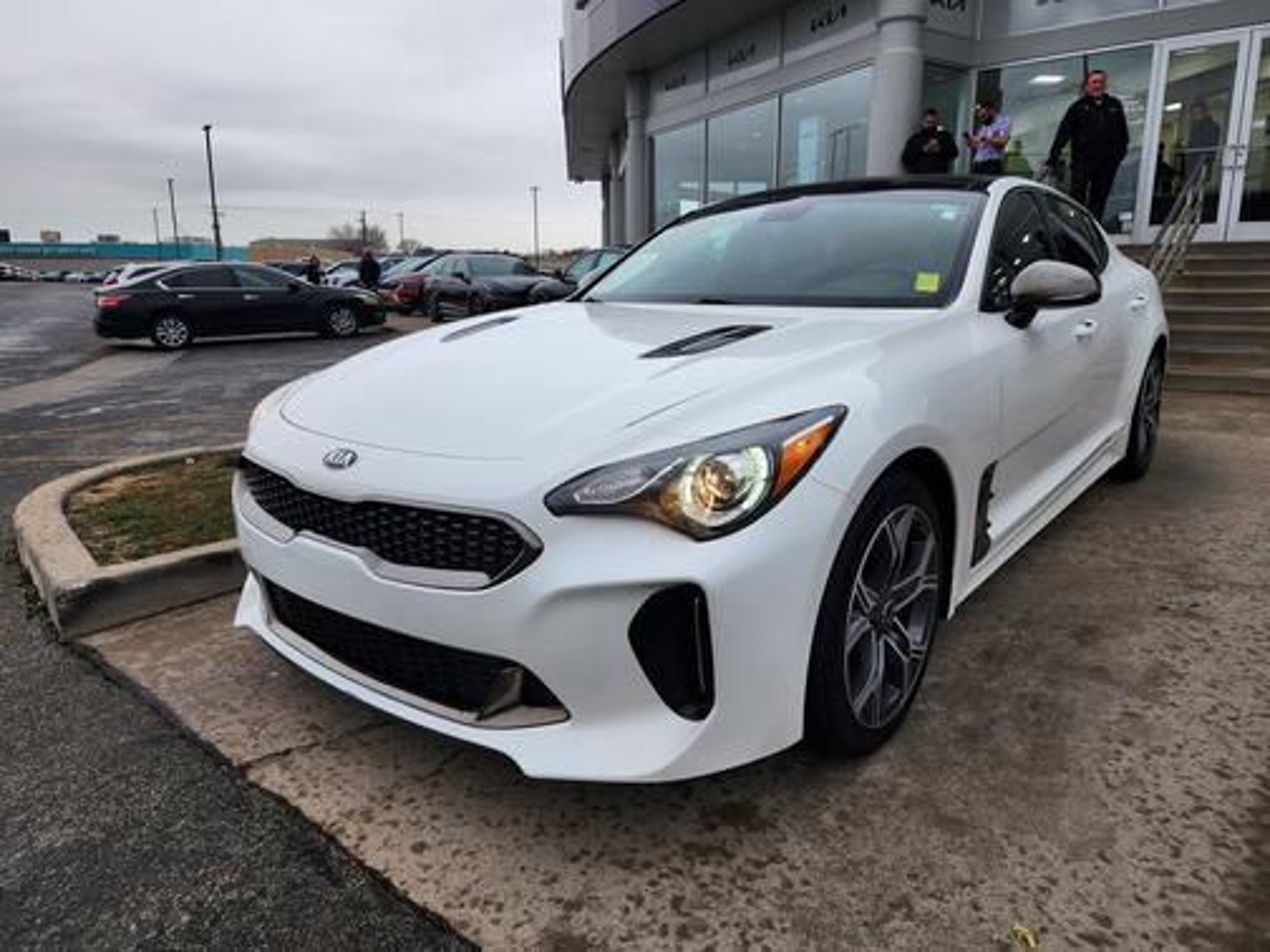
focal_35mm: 23
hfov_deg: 73.9
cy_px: 476
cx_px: 635
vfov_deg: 58.9
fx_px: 844
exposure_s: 1/204
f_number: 1.8
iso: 25
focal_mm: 6.4
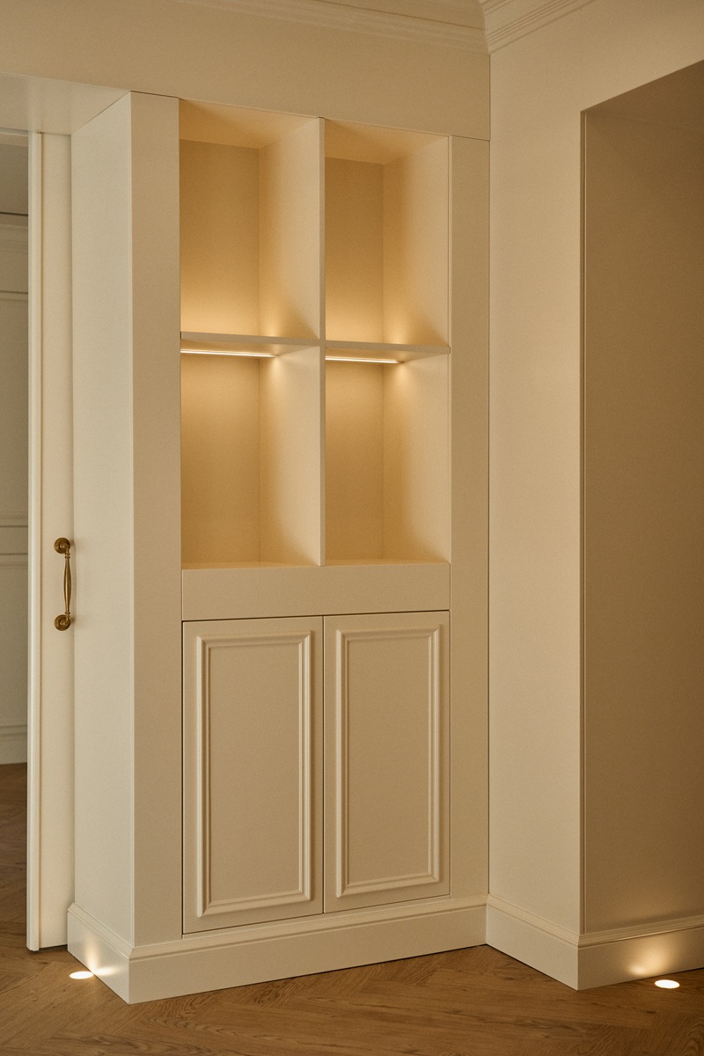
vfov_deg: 39.6
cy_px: 528
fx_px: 1467
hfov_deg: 27.0
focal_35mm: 50
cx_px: 352
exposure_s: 1/1250
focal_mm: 50
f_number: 2.8
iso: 640
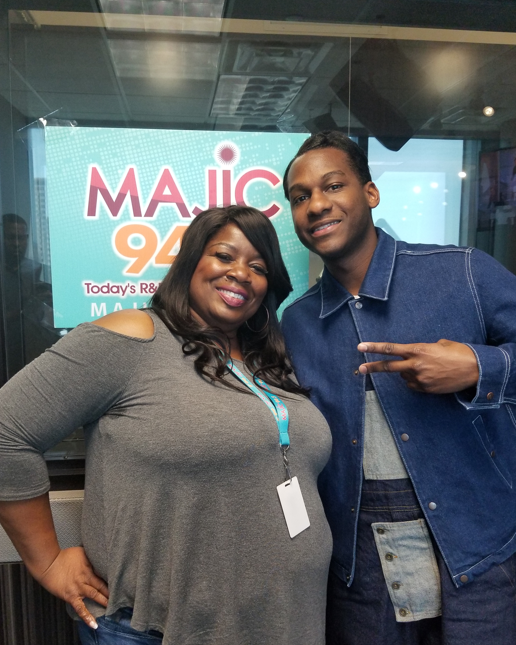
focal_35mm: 30
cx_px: 247
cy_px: 347
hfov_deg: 48.5
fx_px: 573
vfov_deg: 58.7
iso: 200
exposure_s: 1/60
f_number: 1.7
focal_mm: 4.25
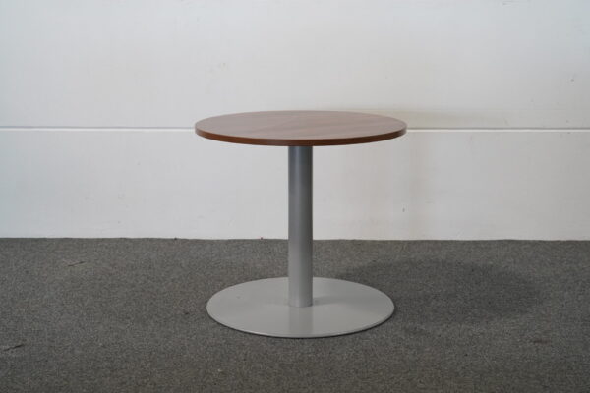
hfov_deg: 33.9
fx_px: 967
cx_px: 295
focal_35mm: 59
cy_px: 196
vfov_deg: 23.0
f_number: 5.6
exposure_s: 1/100
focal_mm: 59
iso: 4000
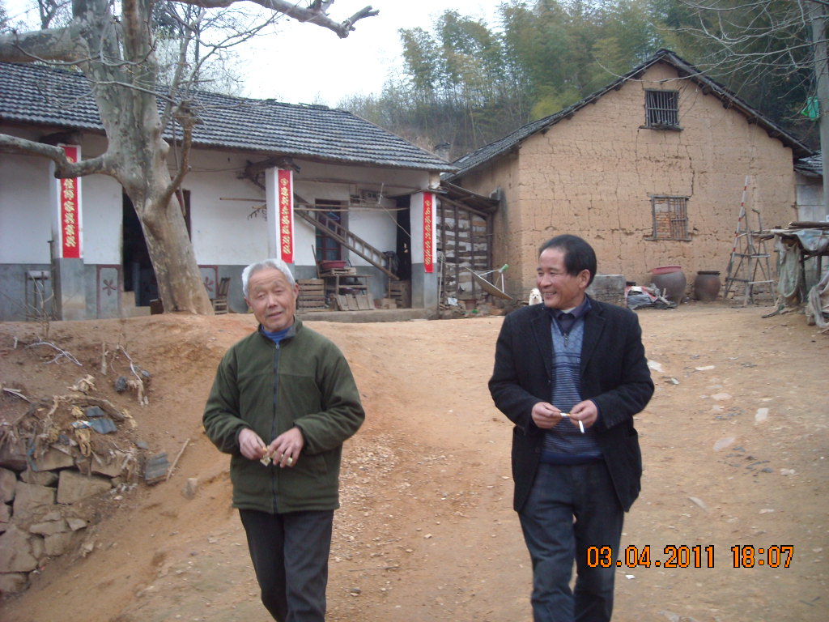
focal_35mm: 35
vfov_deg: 40.7
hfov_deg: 52.6
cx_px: 414
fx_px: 838
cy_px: 311
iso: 154
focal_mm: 5.7
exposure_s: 1/60
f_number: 2.8
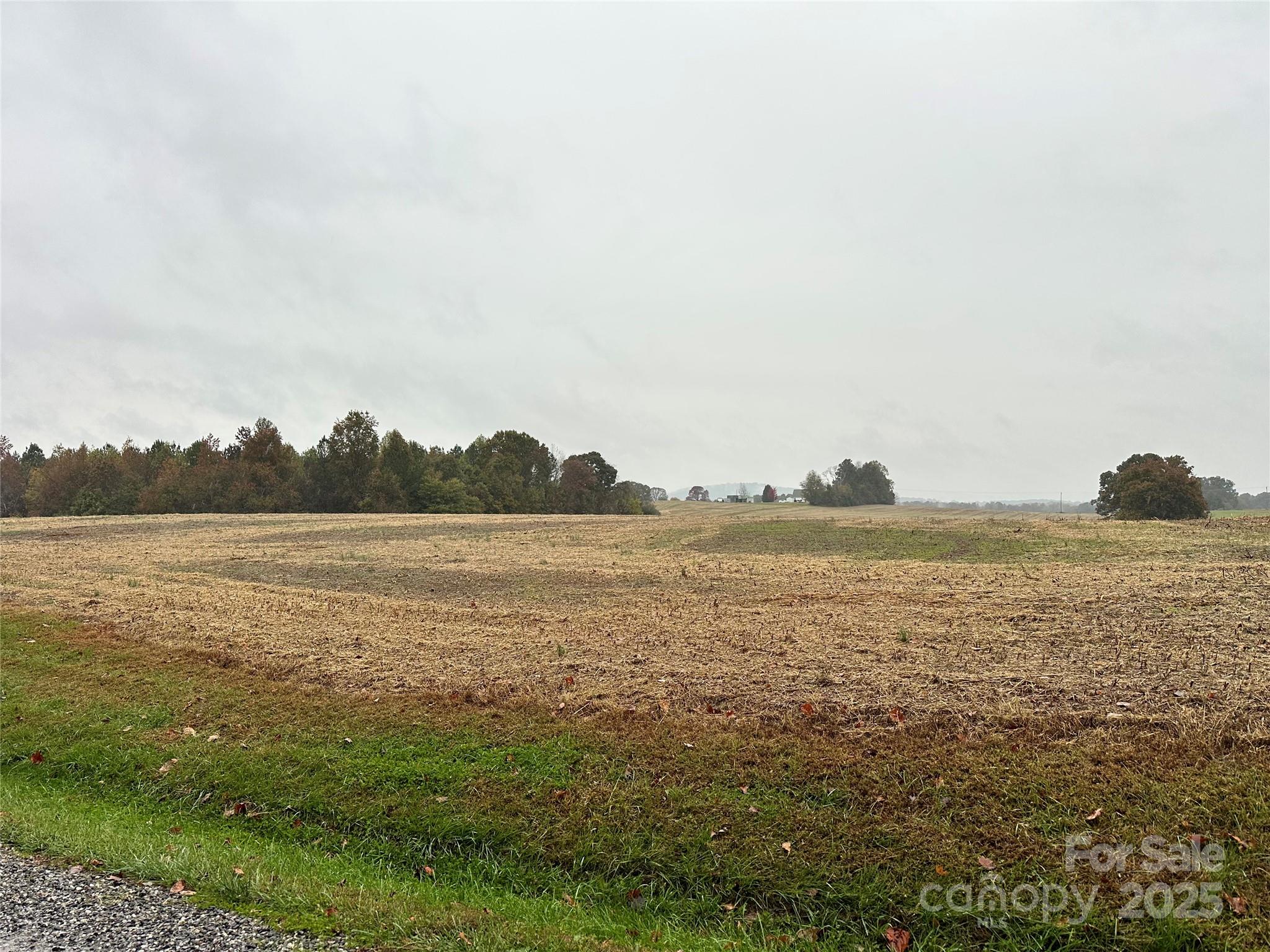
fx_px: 881
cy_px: 476
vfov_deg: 56.8
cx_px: 635
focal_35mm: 24
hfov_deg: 71.6
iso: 80
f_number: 1.78
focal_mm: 6.86
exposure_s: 1/489
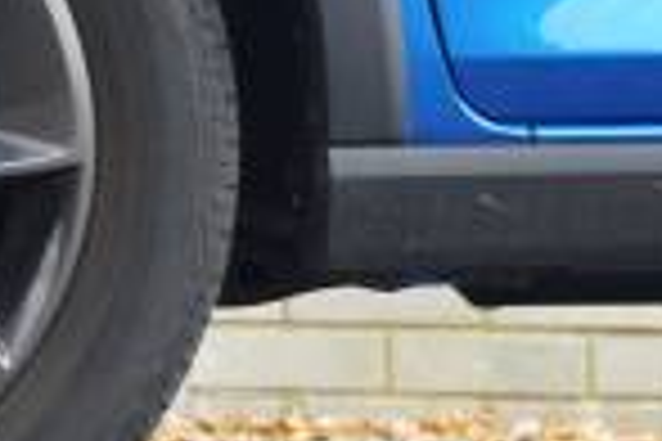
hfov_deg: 7.7
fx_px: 4799
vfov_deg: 5.3
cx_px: -392
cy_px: 144
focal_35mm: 261
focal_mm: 40
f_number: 5.6
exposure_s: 1/160
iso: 400
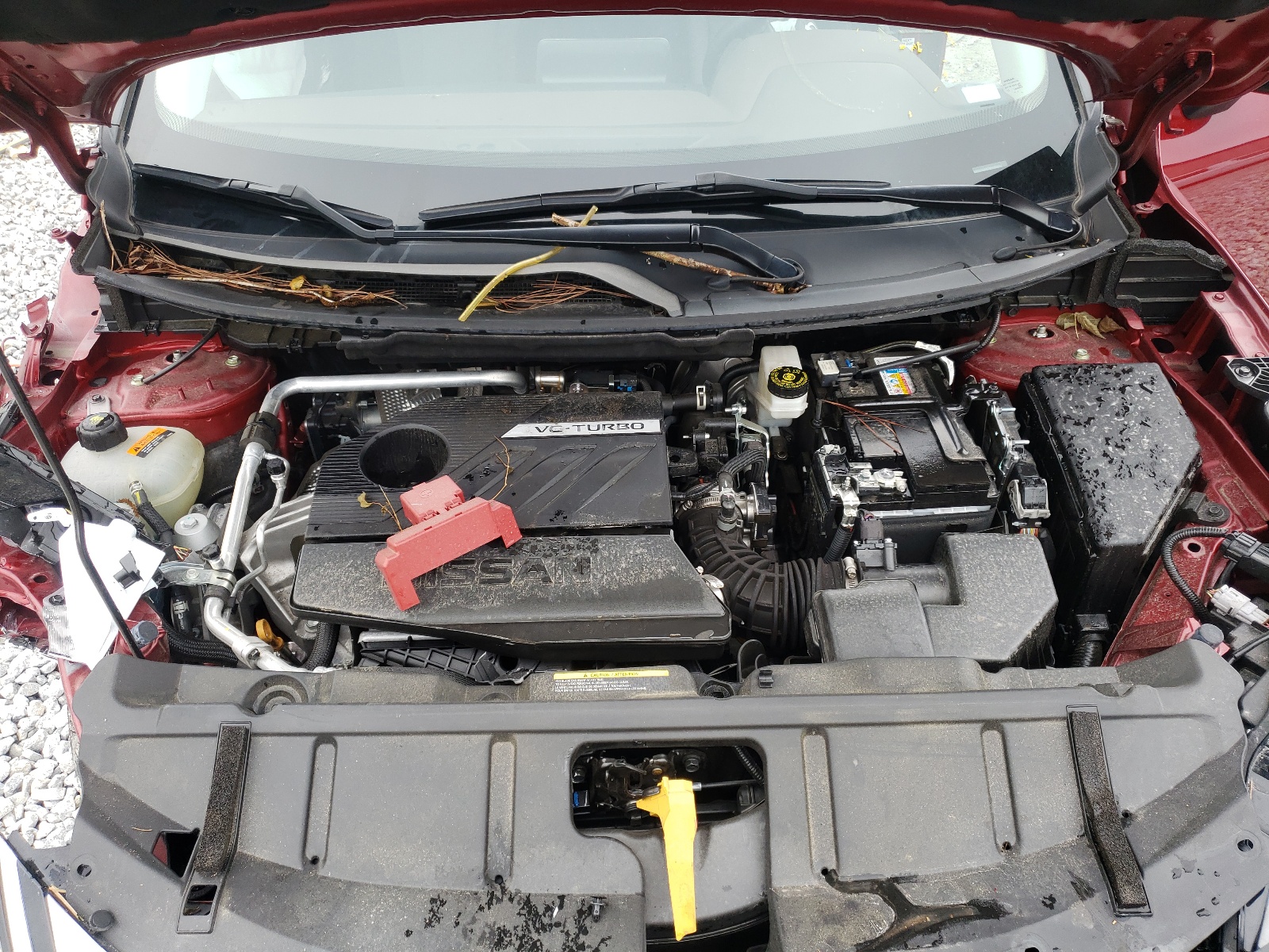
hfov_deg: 67.3
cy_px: 476
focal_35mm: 26
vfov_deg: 53.1
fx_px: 953
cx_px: 634
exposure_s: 1/333
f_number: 1.5
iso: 50
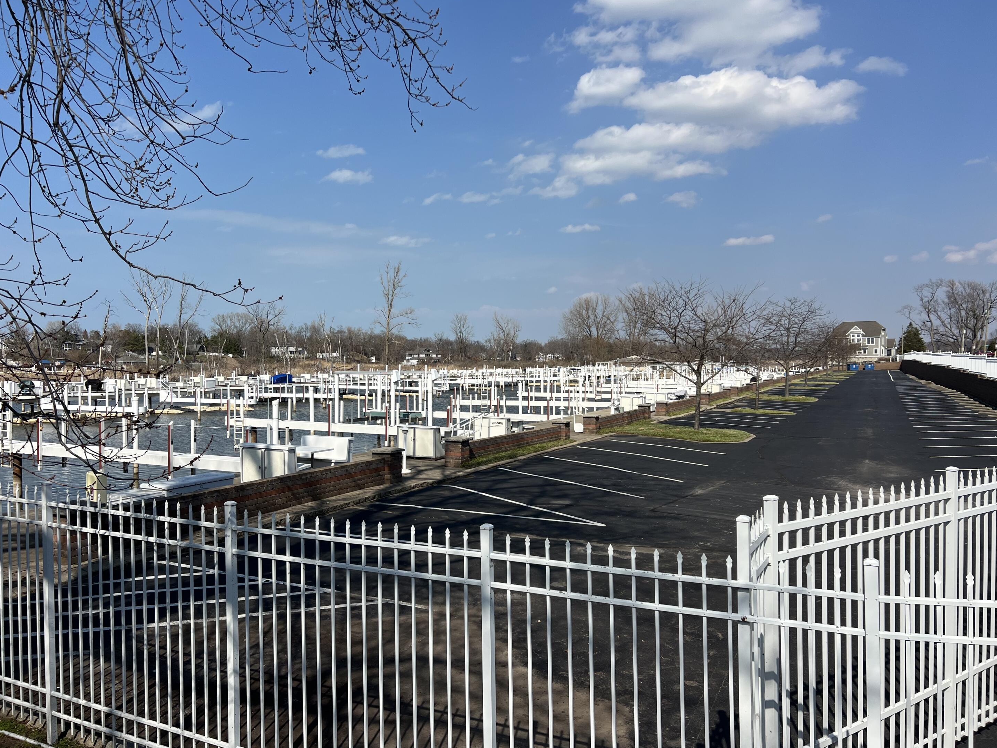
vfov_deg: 51.4
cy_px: 374
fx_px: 778
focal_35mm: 27
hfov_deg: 65.3
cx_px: 481
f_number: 1.5
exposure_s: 1/7463
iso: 50
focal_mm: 5.7
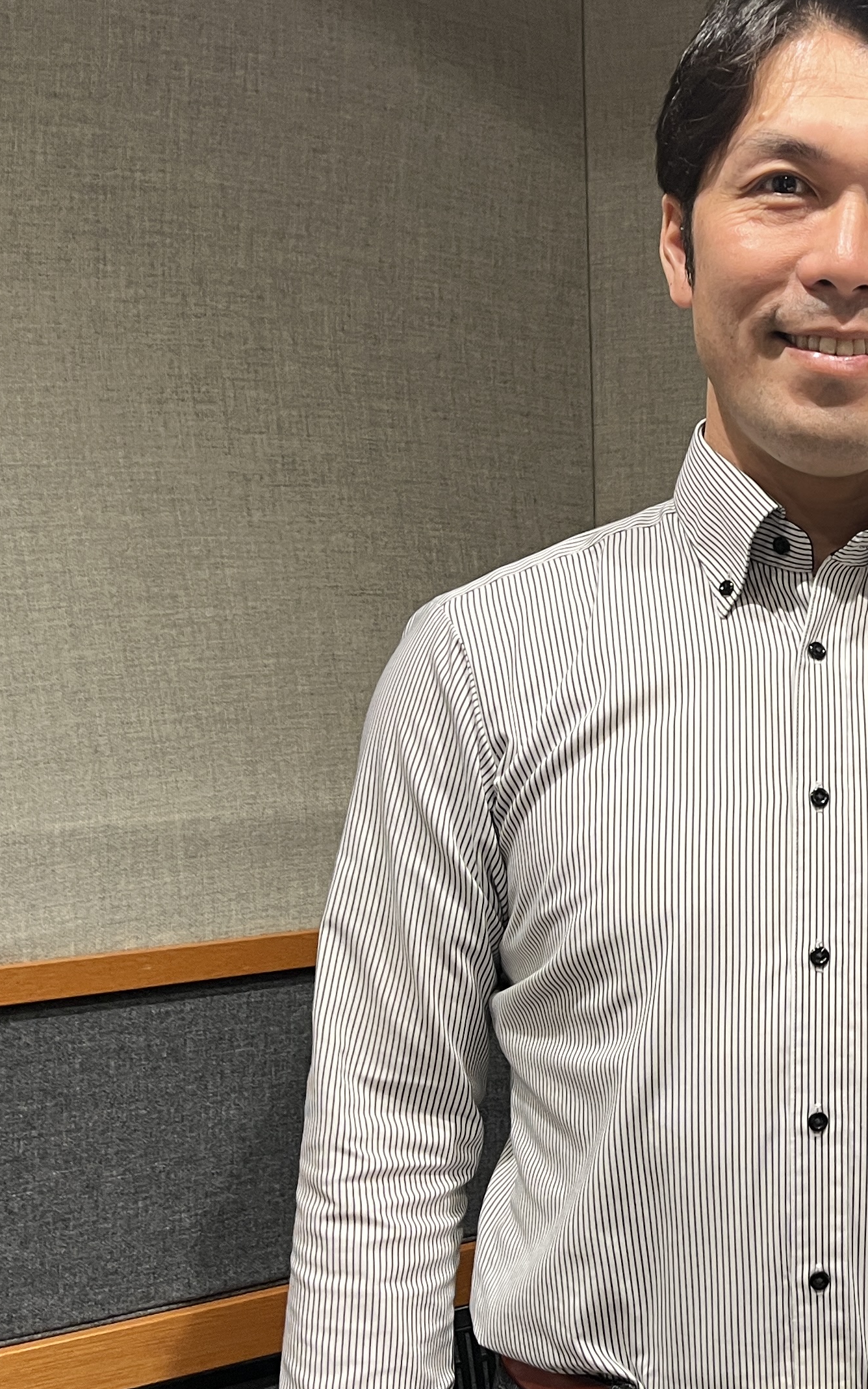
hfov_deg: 22.5
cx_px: 1094
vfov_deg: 38.8
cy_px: 742
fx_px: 1968
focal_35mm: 52
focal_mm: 5.1
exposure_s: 1/50
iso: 64
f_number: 1.6
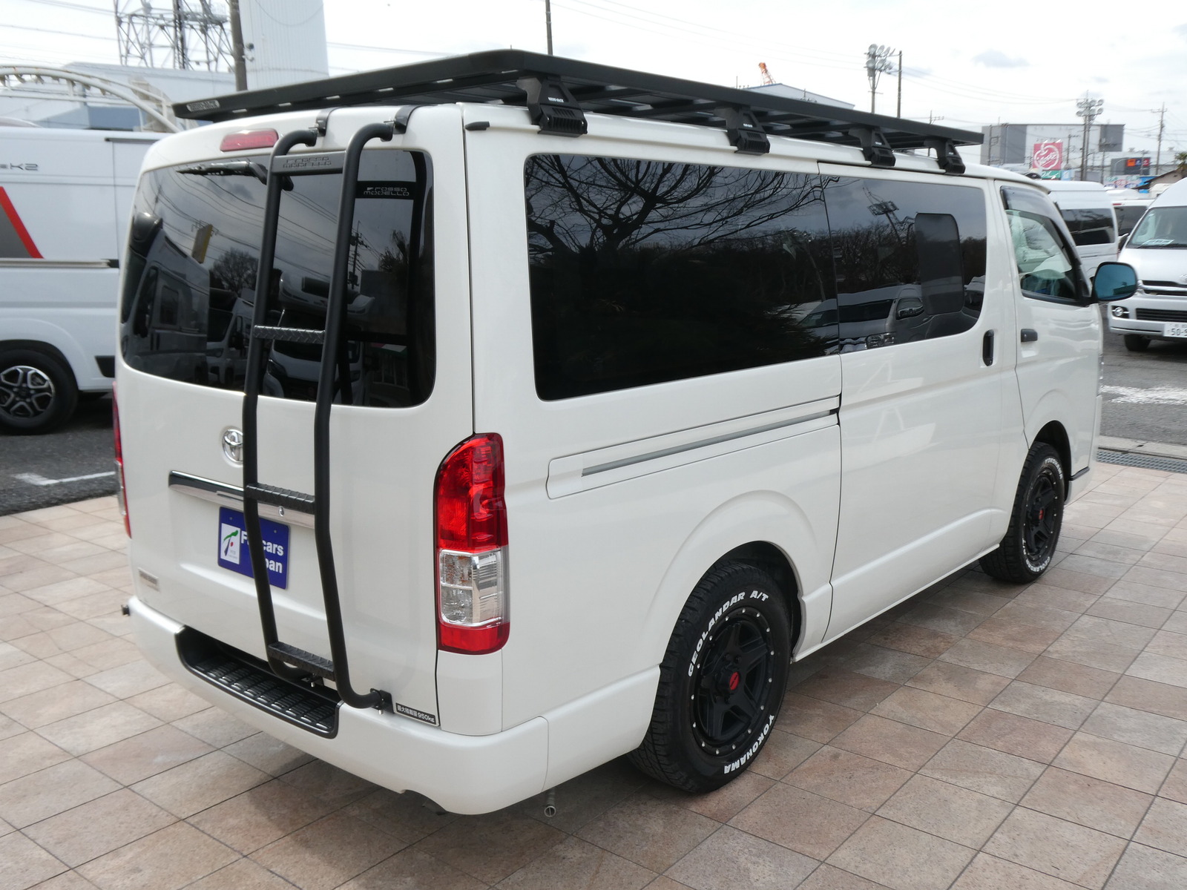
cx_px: 594
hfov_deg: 58.4
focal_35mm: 31
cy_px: 445
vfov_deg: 45.4
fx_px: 1063
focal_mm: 5.4
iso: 80
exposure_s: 1/400
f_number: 3.5
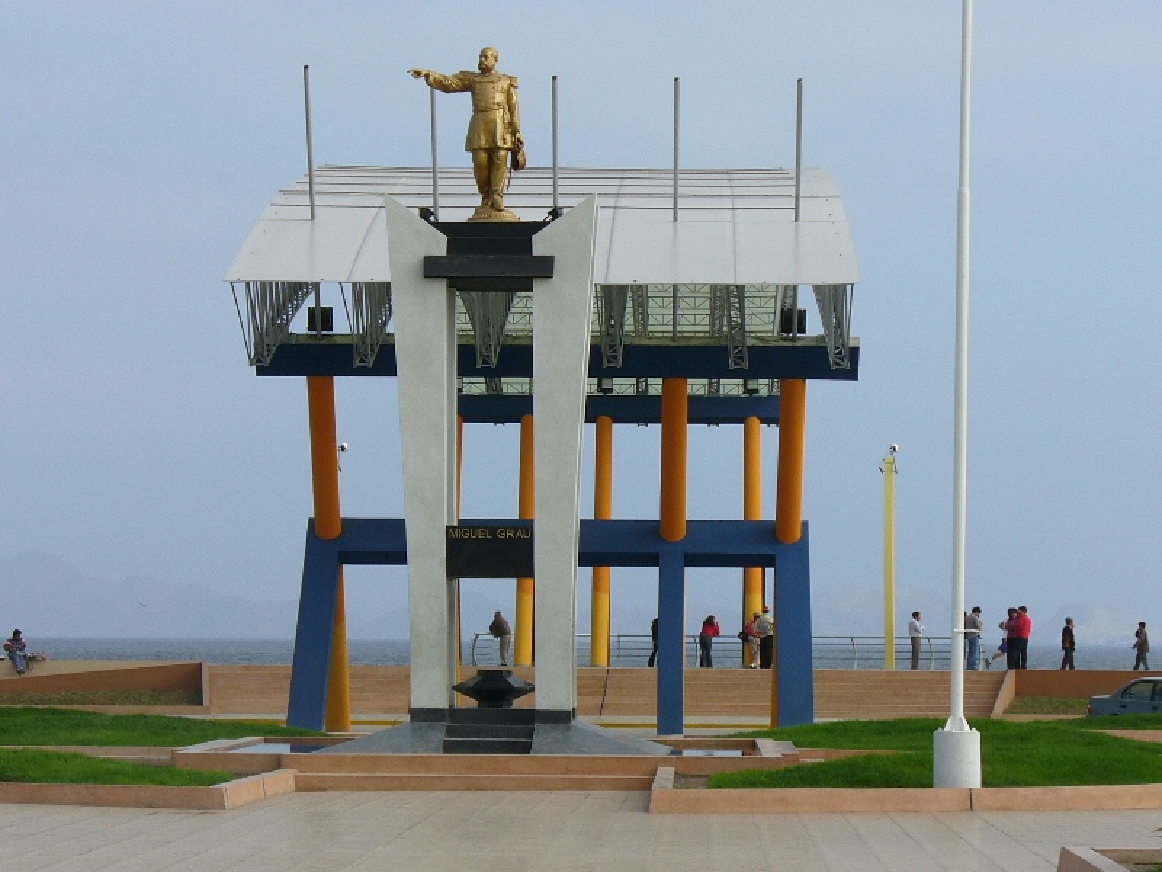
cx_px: 581
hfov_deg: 17.9
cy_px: 436
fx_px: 3693
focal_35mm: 110
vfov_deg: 13.5
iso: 80
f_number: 6.8
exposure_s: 1/320
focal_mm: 14.5
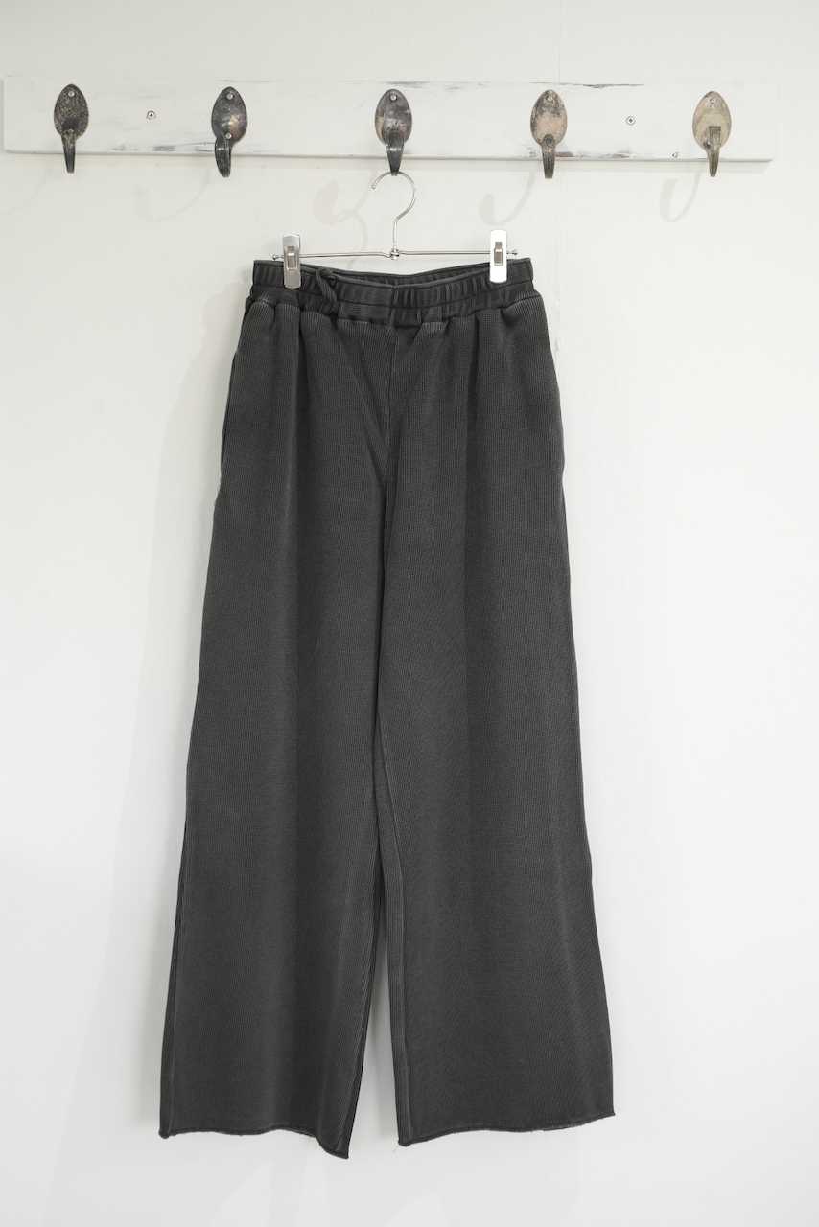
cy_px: 614
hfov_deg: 23.4
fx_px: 1978
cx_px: 410
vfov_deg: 34.5
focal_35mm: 58
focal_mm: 58
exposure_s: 1/40
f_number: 8
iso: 1250
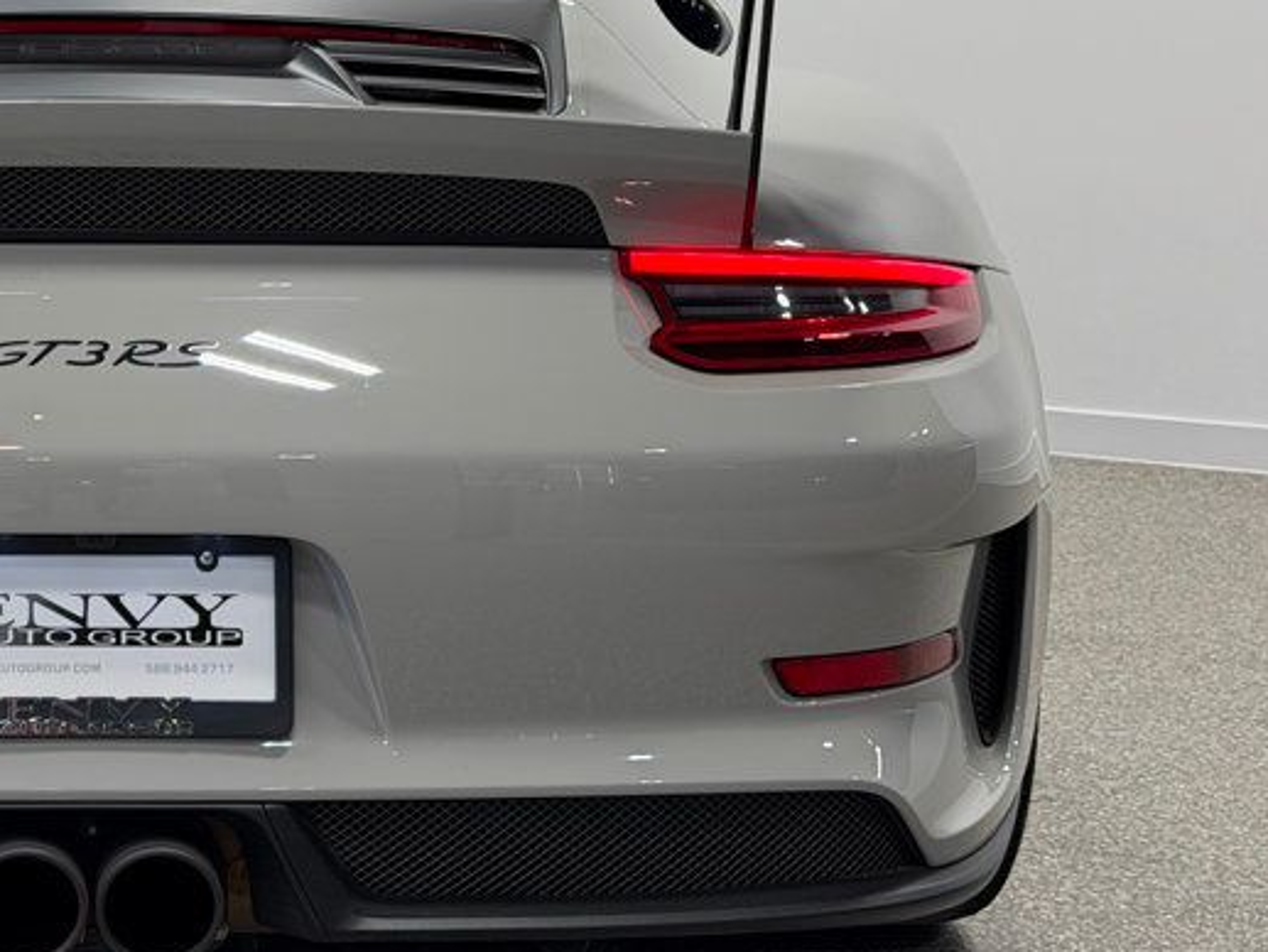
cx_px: 76
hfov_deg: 20.2
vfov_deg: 15.5
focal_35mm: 95
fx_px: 3481
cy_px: 255
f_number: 1.78
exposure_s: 1/269
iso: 64
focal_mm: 6.76
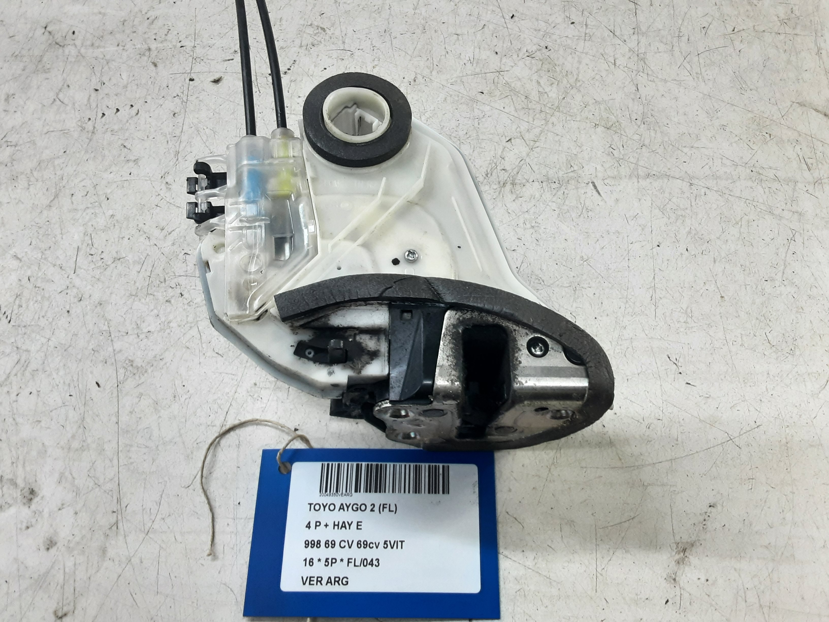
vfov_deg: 51.4
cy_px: 311
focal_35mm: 27
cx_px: 414
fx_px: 647
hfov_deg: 65.3
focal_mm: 2.91
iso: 100
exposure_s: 1/50
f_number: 1.9
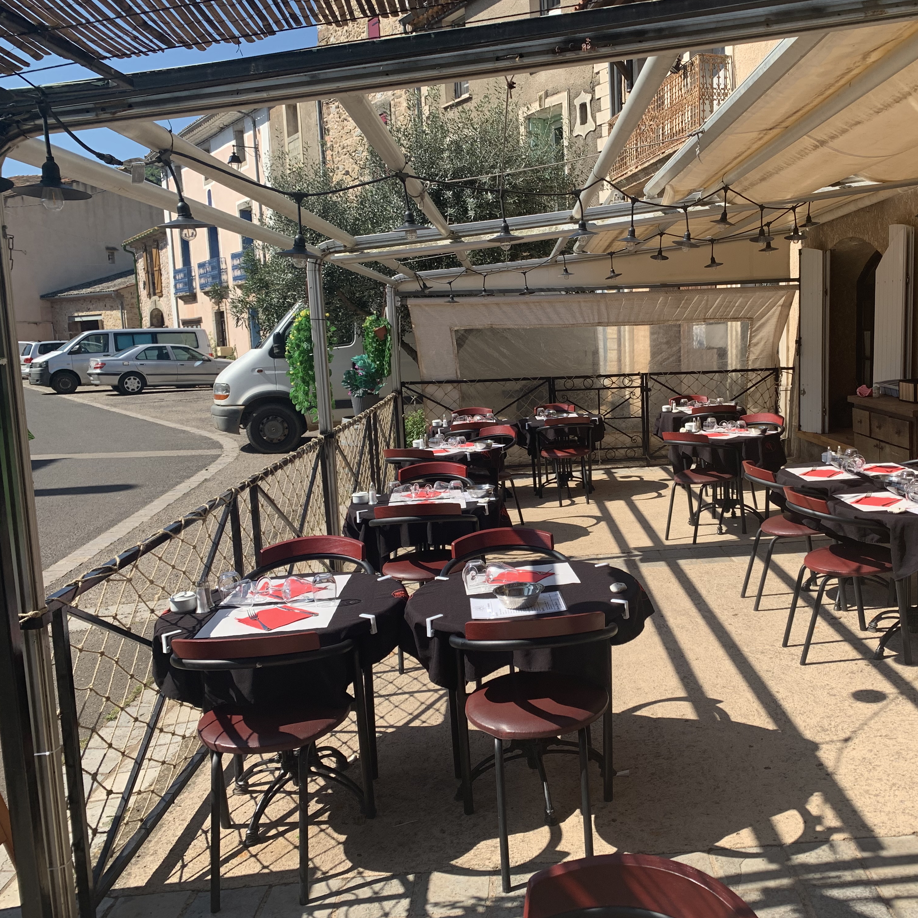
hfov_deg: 51.7
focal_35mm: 31
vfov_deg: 52.5
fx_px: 930
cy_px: 460
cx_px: 598
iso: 25
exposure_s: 1/1585
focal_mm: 4.25
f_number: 1.8
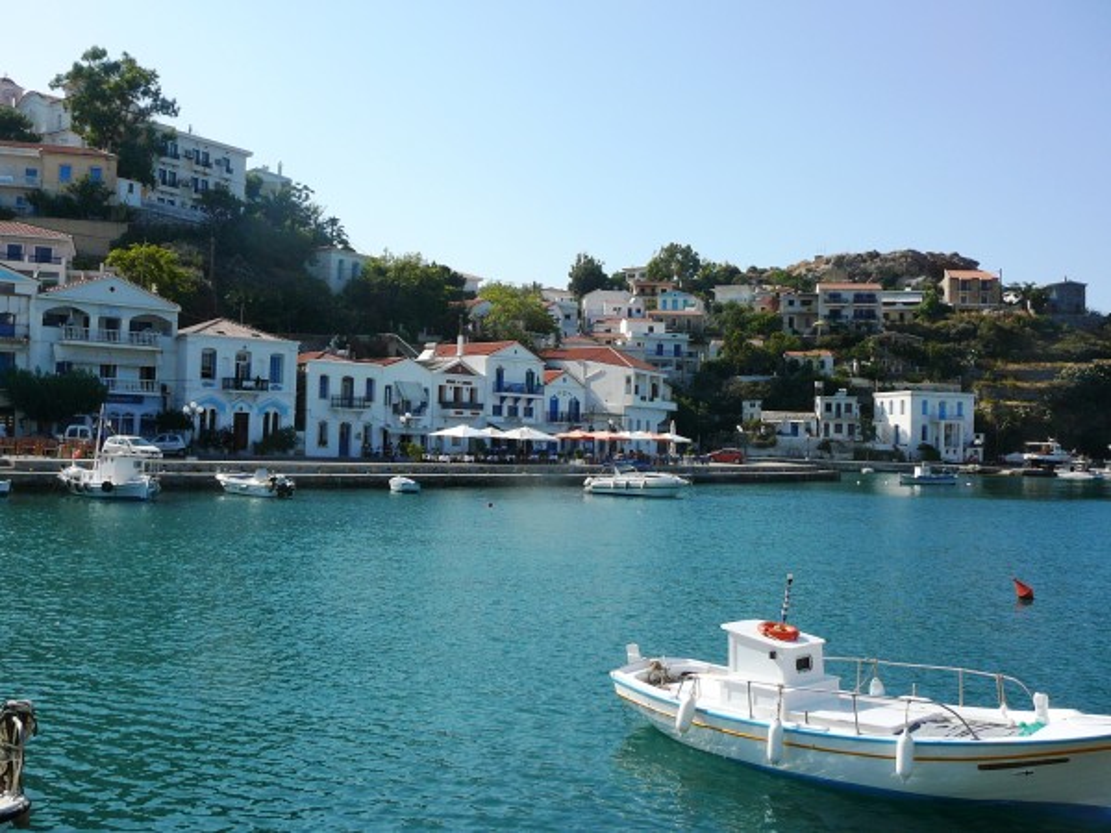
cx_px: 556
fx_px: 1123
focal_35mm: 35
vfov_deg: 40.7
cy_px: 416
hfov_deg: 52.6
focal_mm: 5.2
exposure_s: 1/400
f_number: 5
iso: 80
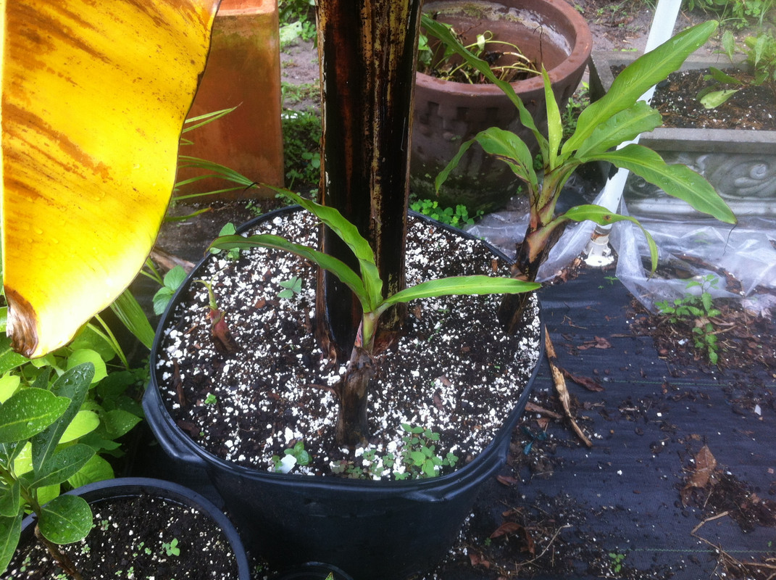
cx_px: 388
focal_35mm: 35
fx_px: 783
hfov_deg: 52.7
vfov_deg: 40.6
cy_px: 290
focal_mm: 3.85
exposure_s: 1/60
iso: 80
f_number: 2.8
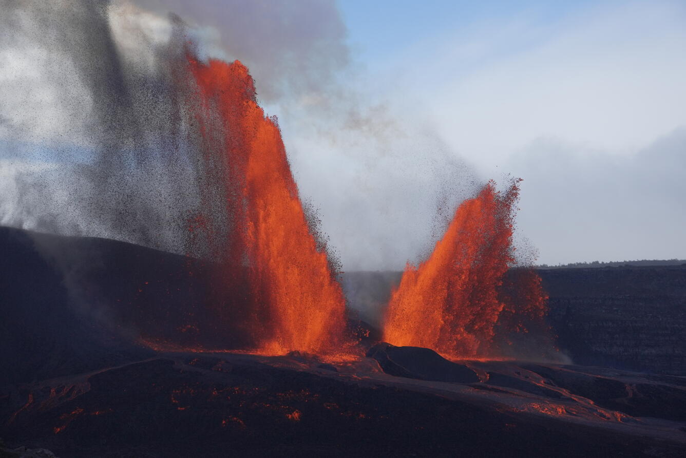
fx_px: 915
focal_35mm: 48
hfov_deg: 41.1
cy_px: 229
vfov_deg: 28.1
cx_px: 343
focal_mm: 48
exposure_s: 1/4000
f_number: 5.6
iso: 1250
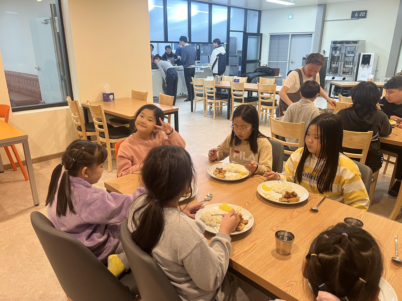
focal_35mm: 26
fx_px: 302
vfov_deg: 53.1
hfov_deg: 67.3
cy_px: 150
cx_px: 201
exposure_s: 1/60
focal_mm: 5.7
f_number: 1.5
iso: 100
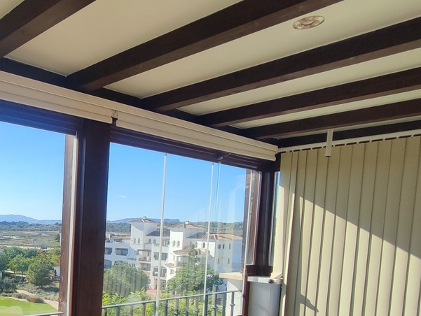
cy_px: 264
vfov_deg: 39.8
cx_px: 12
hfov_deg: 46.3
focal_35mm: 34
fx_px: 414
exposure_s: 1/1042
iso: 50
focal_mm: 1.65
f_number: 2.2
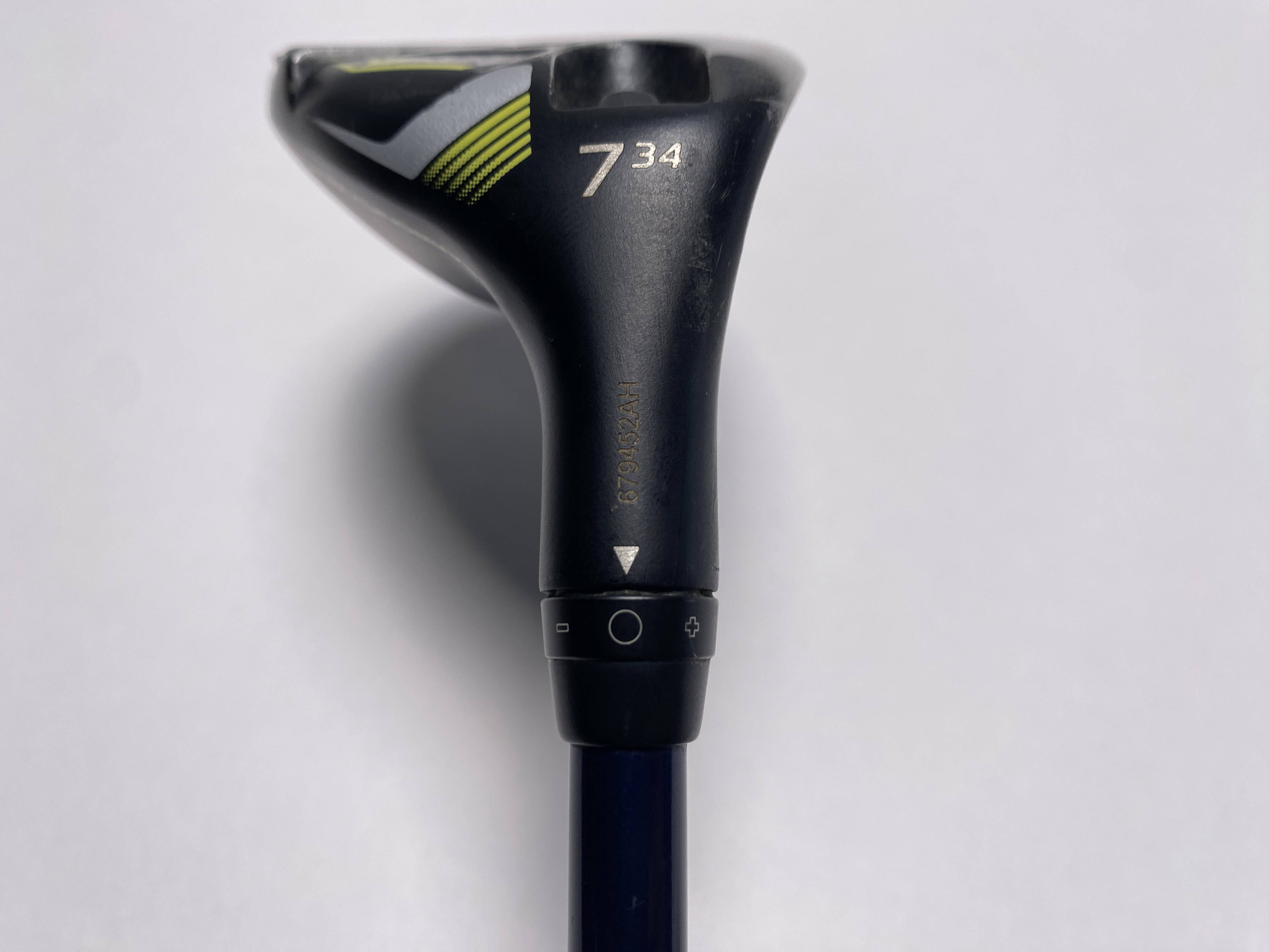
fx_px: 916
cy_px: 476
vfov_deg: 54.9
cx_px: 634
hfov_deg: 69.4
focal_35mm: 25
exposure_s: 1/934
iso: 32
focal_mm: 4.25
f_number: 1.8
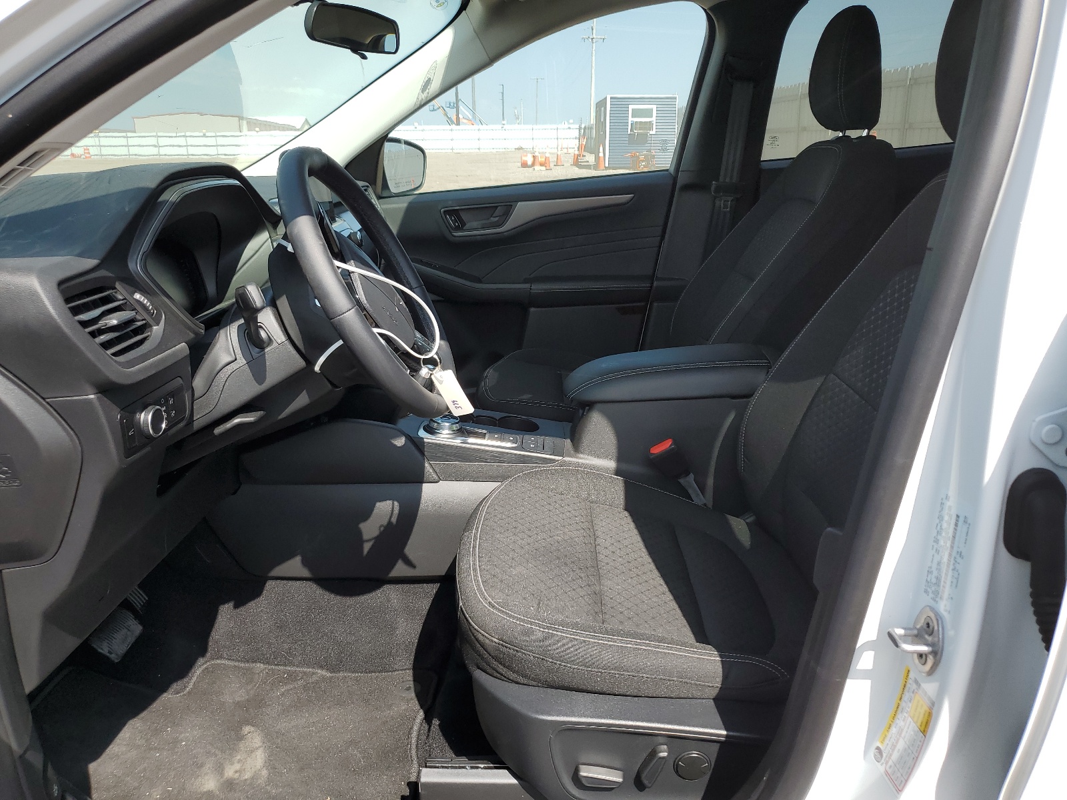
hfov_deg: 67.3
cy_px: 400
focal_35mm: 26
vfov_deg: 53.1
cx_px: 534
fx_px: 801
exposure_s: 1/1250
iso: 50
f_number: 1.5
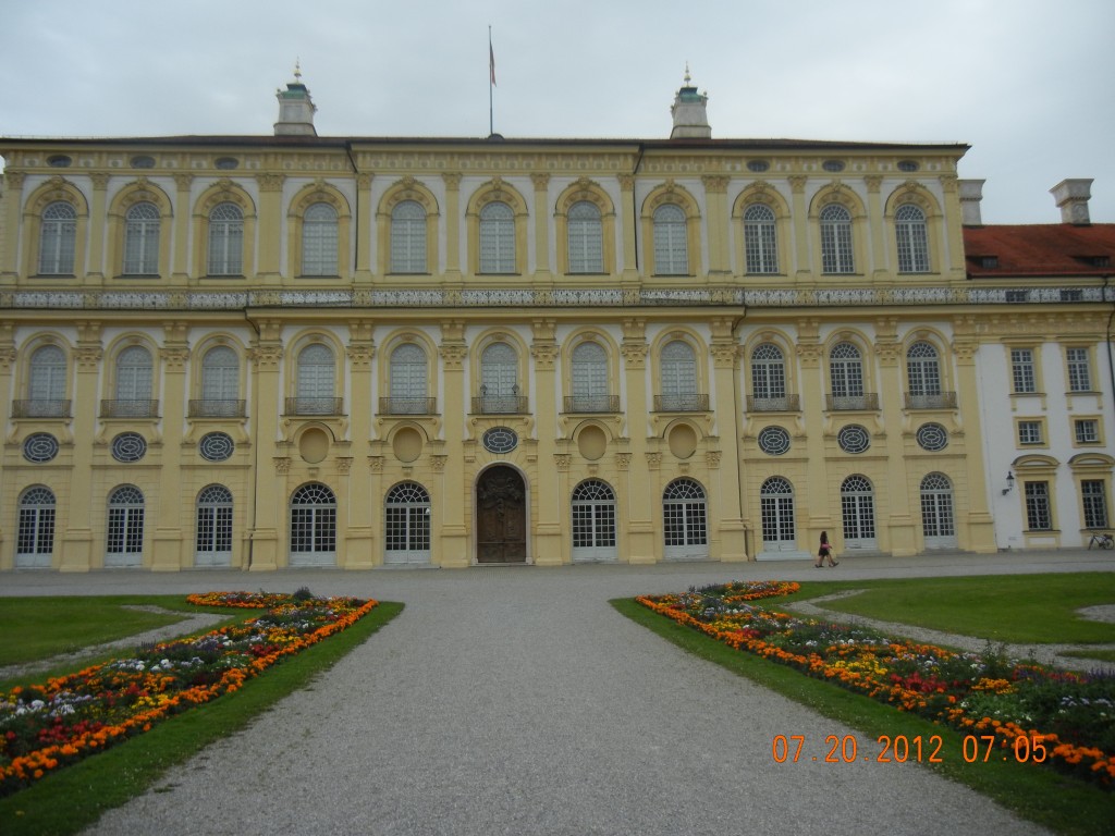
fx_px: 966
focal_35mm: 30
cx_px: 558
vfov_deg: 46.8
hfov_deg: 60.0
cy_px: 418
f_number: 7
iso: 160
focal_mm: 5.4
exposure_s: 1/401
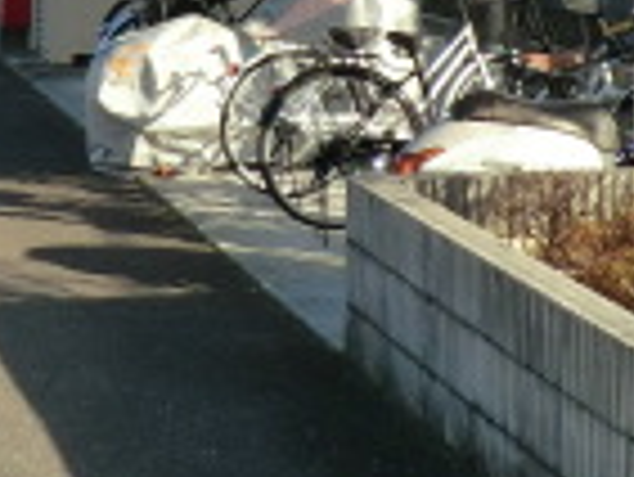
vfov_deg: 13.6
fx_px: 1998
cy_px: 112
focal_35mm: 109
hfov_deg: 17.9
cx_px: 481
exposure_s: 1/400
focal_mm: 4.3
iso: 80
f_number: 3.2
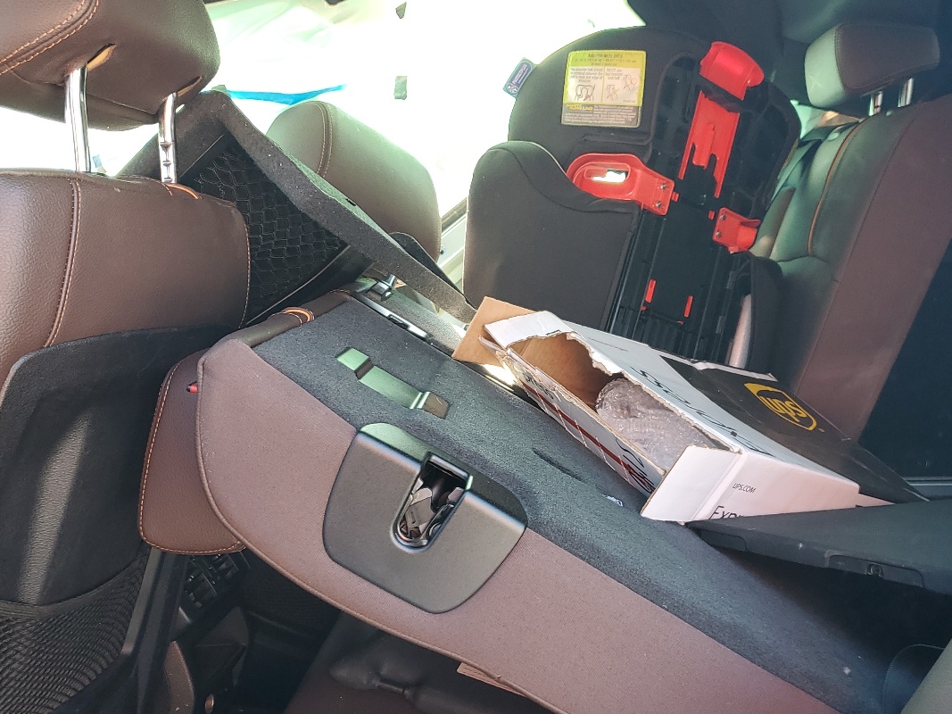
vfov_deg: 36.5
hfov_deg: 47.8
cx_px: 526
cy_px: 460
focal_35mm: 39
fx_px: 1072
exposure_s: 1/60.2
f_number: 1.5
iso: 50
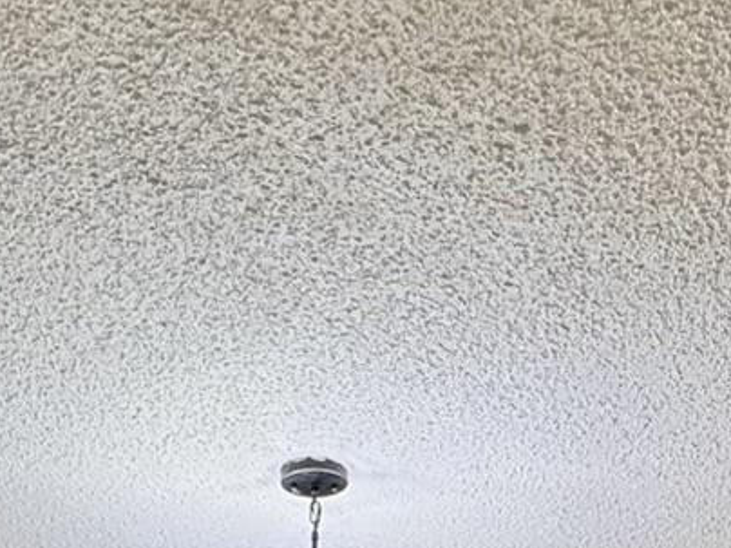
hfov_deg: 27.3
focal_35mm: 71
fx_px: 1499
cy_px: 1082
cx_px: 441
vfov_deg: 16.2
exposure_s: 1/120
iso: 250
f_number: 2.2
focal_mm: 2.22
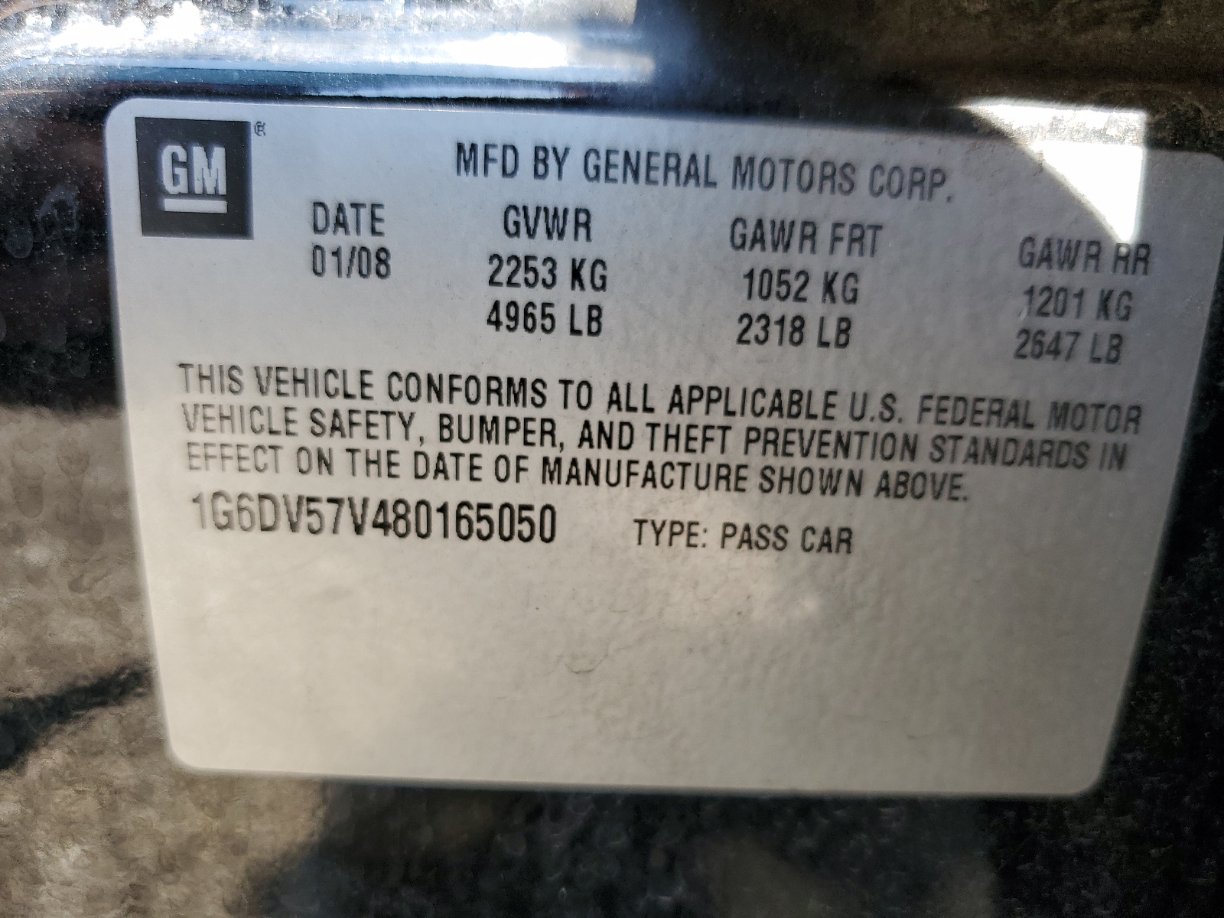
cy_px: 459
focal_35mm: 26
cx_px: 612
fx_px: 919
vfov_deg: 53.1
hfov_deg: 67.3
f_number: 1.5
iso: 50
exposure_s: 1/137
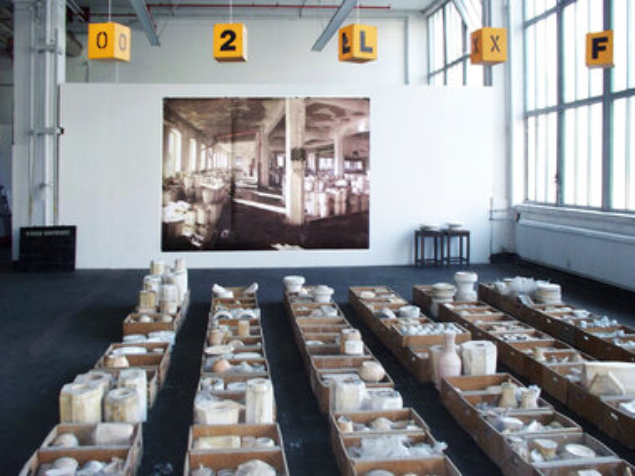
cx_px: 318
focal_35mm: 36
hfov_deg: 51.4
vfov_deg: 39.7
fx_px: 660
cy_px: 238
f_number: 2.8
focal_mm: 7.54
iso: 250
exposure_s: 1/60
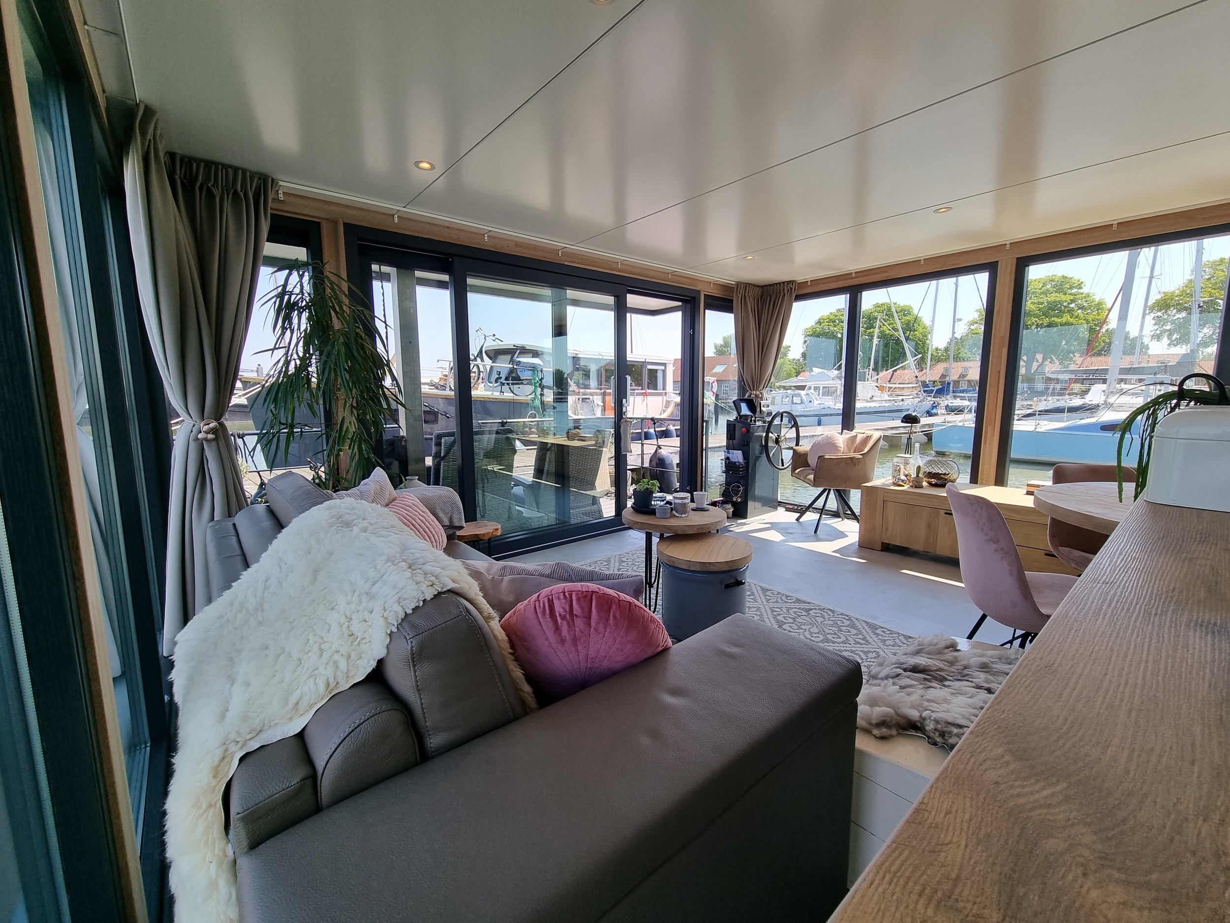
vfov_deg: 89.9
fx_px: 462
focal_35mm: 13
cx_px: 615
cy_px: 462
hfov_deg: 106.2
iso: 50
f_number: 2.2
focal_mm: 2.2
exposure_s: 1/506
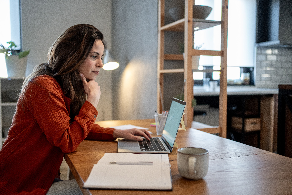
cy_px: 98
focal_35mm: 35
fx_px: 284
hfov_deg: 54.4
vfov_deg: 37.9
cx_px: 146
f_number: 1.8
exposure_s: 1/640
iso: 1600
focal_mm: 35
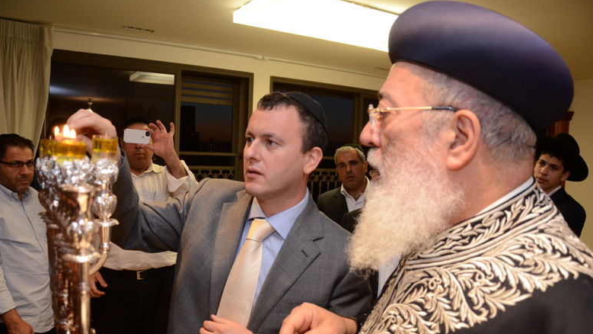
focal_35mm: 29
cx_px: 295
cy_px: 188
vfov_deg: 40.1
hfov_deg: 66.1
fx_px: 456
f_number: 3.5
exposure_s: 1/160
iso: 1600
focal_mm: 18
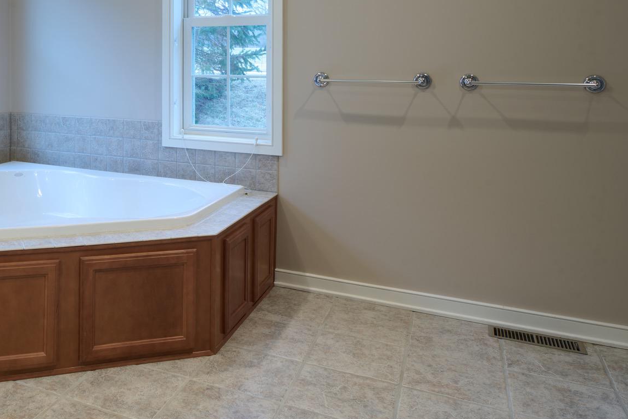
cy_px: 151
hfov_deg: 51.1
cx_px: 96
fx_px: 593
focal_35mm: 34
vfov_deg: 38.6
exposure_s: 1/1.3
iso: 100
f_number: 11
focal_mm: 19
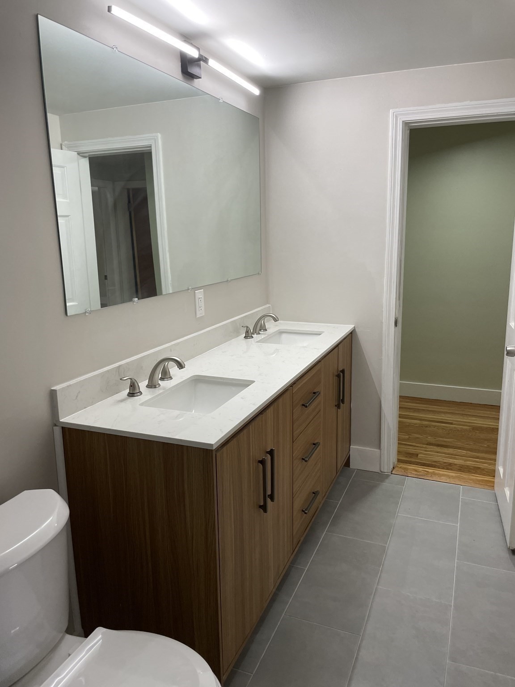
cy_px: 344
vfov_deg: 67.3
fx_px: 516
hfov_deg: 53.1
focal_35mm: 26
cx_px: 258
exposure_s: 1/120
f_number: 1.6
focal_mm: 4.2
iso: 125
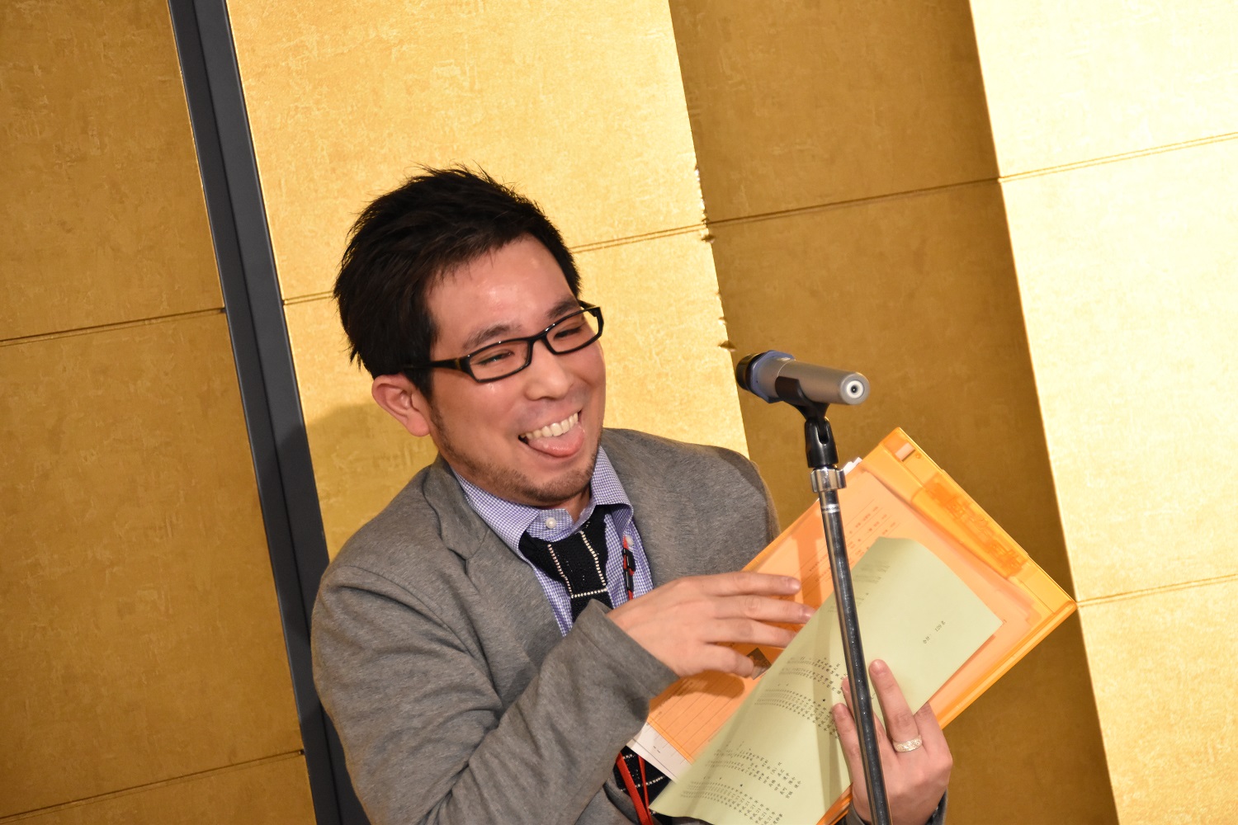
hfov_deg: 8.3
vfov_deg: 5.6
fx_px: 8511
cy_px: 412
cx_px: 619
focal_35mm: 248
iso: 2500
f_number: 6
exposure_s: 1/160
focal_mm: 165
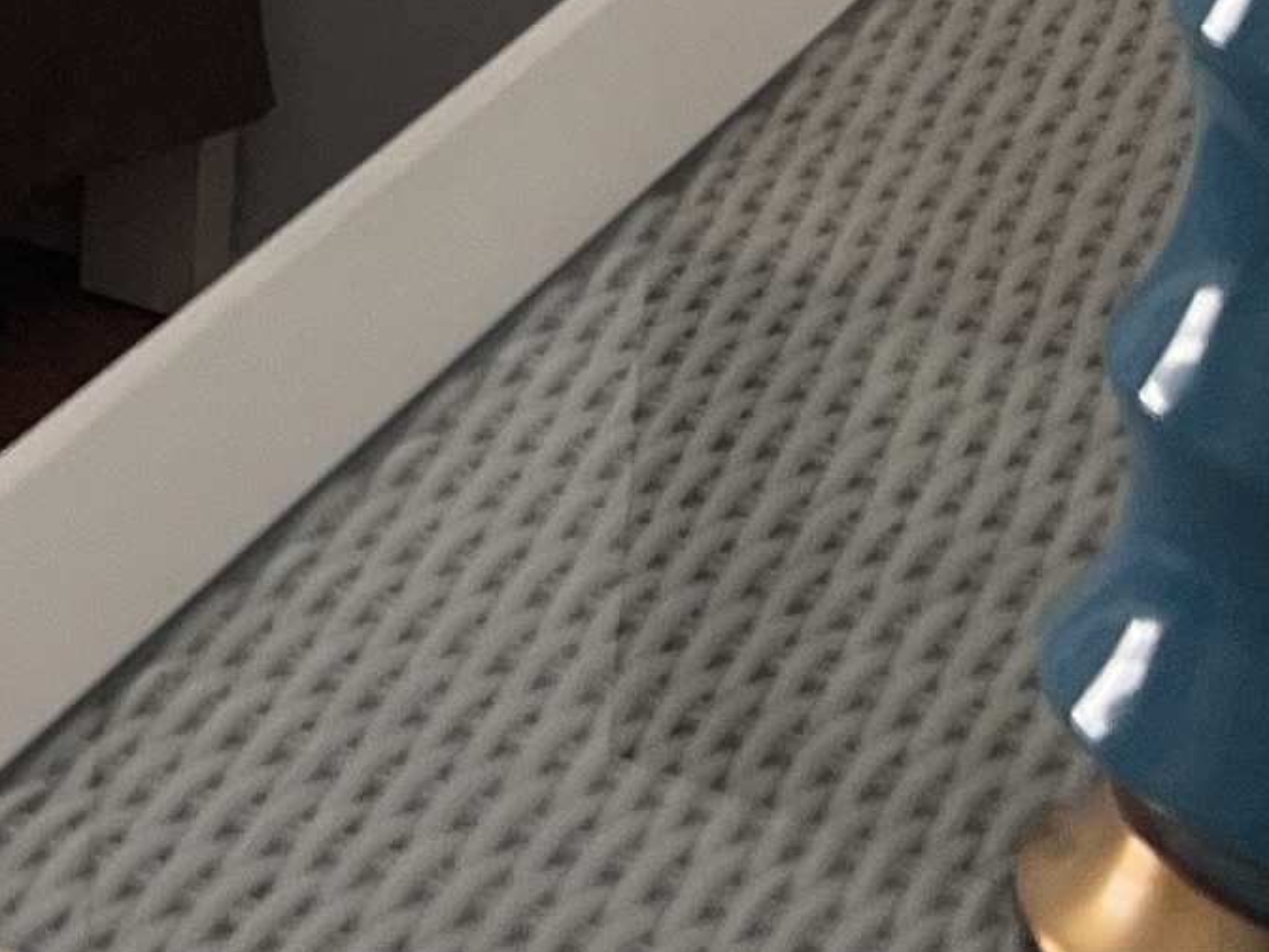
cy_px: -1456
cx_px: -1314
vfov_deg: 8.5
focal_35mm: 156
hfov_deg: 11.4
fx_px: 5719
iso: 64
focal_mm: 5.7
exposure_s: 1/60
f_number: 1.5
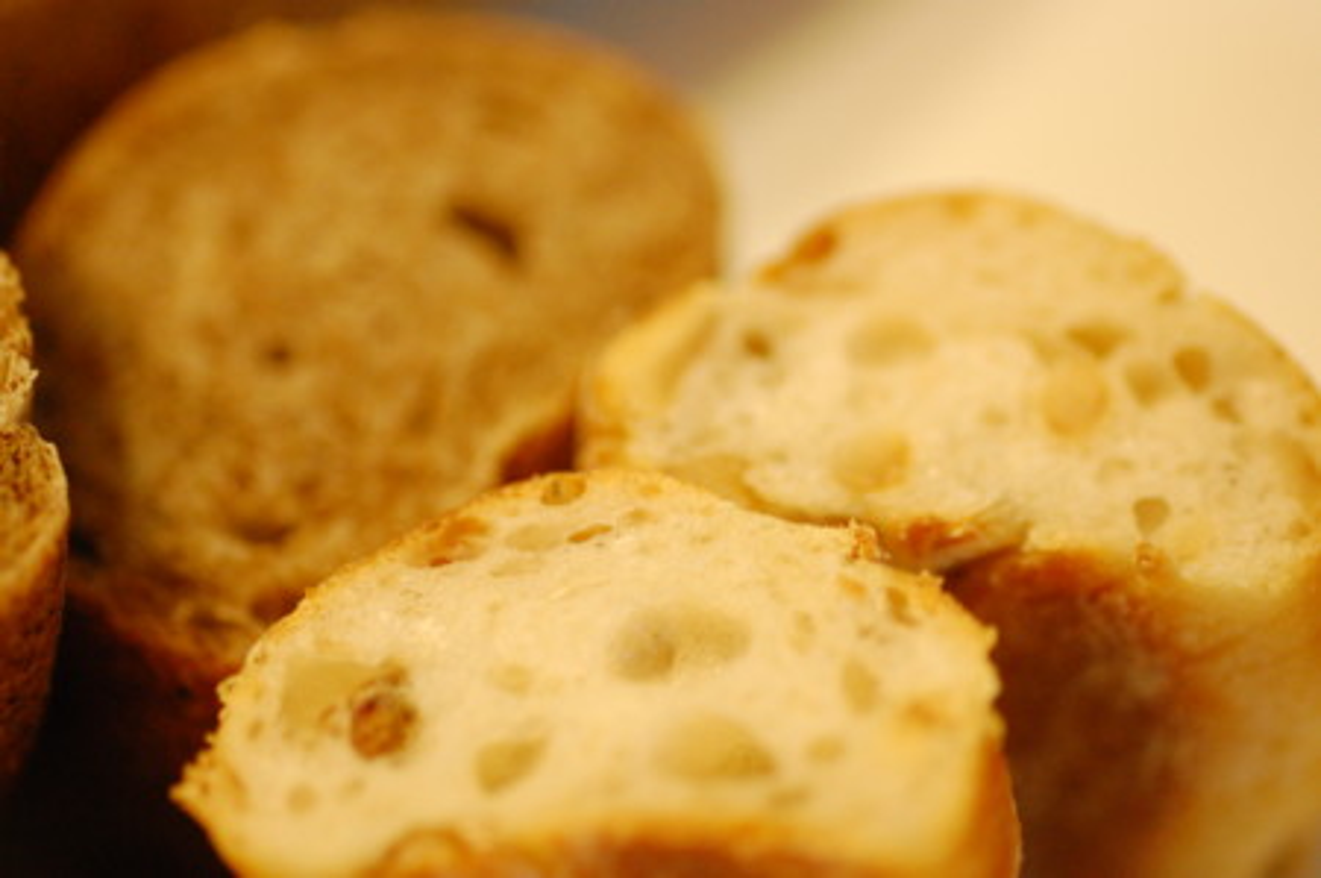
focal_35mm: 75
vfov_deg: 18.1
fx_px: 2749
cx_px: 660
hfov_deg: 27.0
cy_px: 439
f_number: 2.8
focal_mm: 50
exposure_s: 1/30
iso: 1600
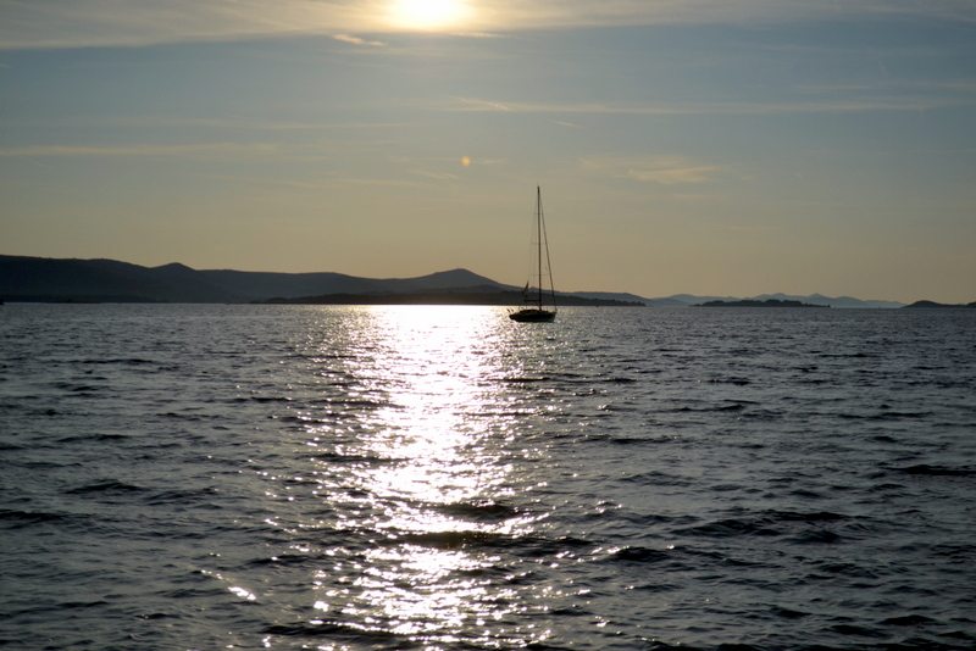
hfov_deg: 33.4
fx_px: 1627
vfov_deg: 22.6
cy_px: 326
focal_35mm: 60
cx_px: 488
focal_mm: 40
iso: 100
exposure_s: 1/2000
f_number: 5.3
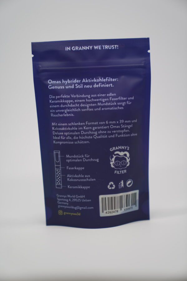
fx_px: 545
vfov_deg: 28.8
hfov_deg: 19.5
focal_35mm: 70
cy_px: 140
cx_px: 94
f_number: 2.8
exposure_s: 1/100
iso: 100
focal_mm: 70
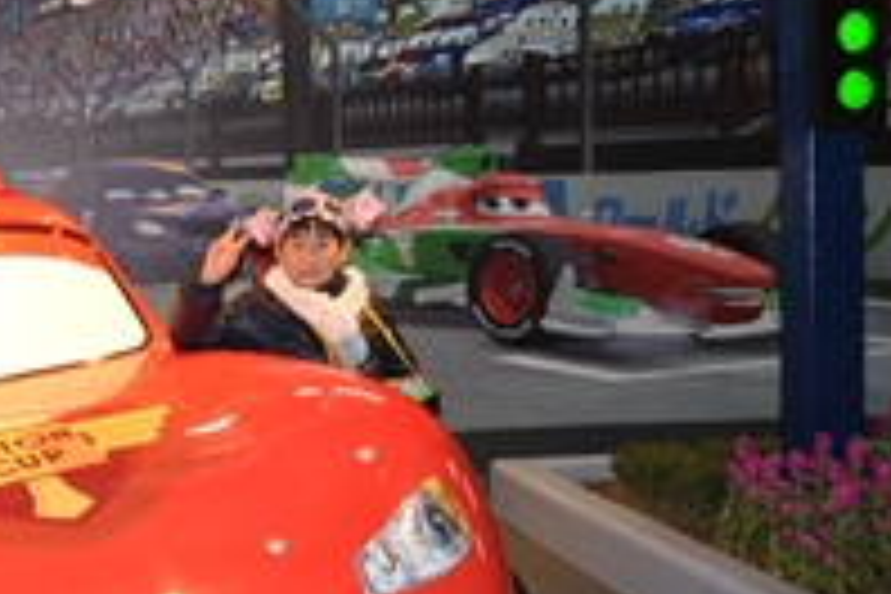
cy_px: 310
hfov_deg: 32.0
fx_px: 1510
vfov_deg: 22.3
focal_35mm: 61
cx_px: 184
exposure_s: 1/20
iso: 400
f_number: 3.5
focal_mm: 18
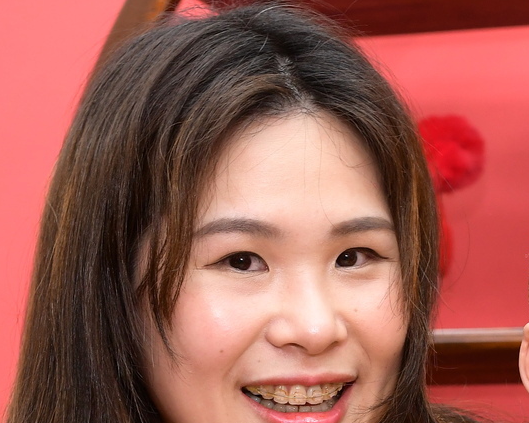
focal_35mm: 149
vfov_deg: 10.2
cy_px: 526
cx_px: 539
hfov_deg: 12.8
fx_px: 2332
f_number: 4.5
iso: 800
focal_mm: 35
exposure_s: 1/200
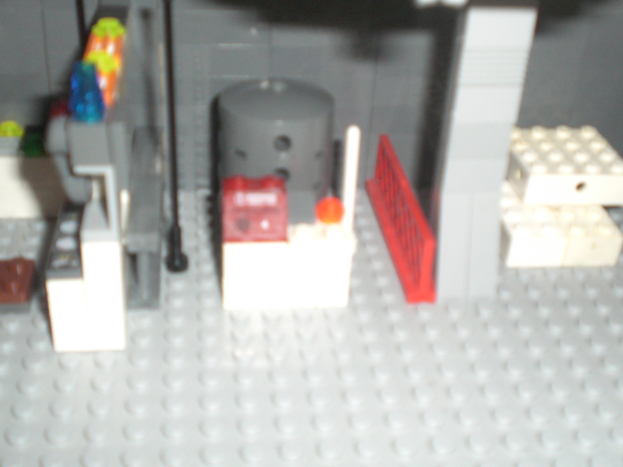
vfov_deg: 28.6
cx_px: 312
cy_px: 234
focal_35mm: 51
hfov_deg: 37.5
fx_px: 918
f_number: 3.6
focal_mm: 8.44
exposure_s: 1/60
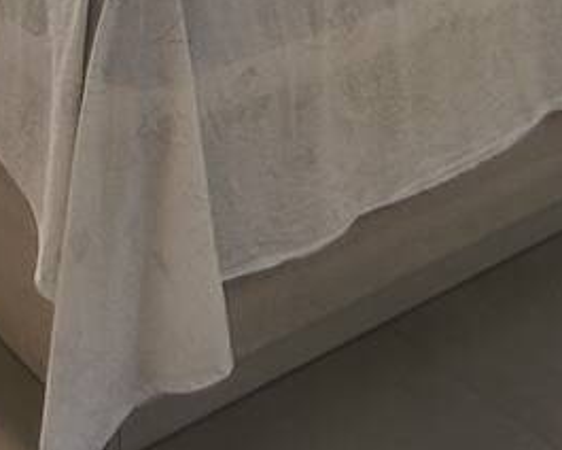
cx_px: -64
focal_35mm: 85
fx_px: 1414
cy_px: -560
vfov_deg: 13.9
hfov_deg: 21.3
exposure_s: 1/60
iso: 64
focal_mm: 1.65
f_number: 2.2
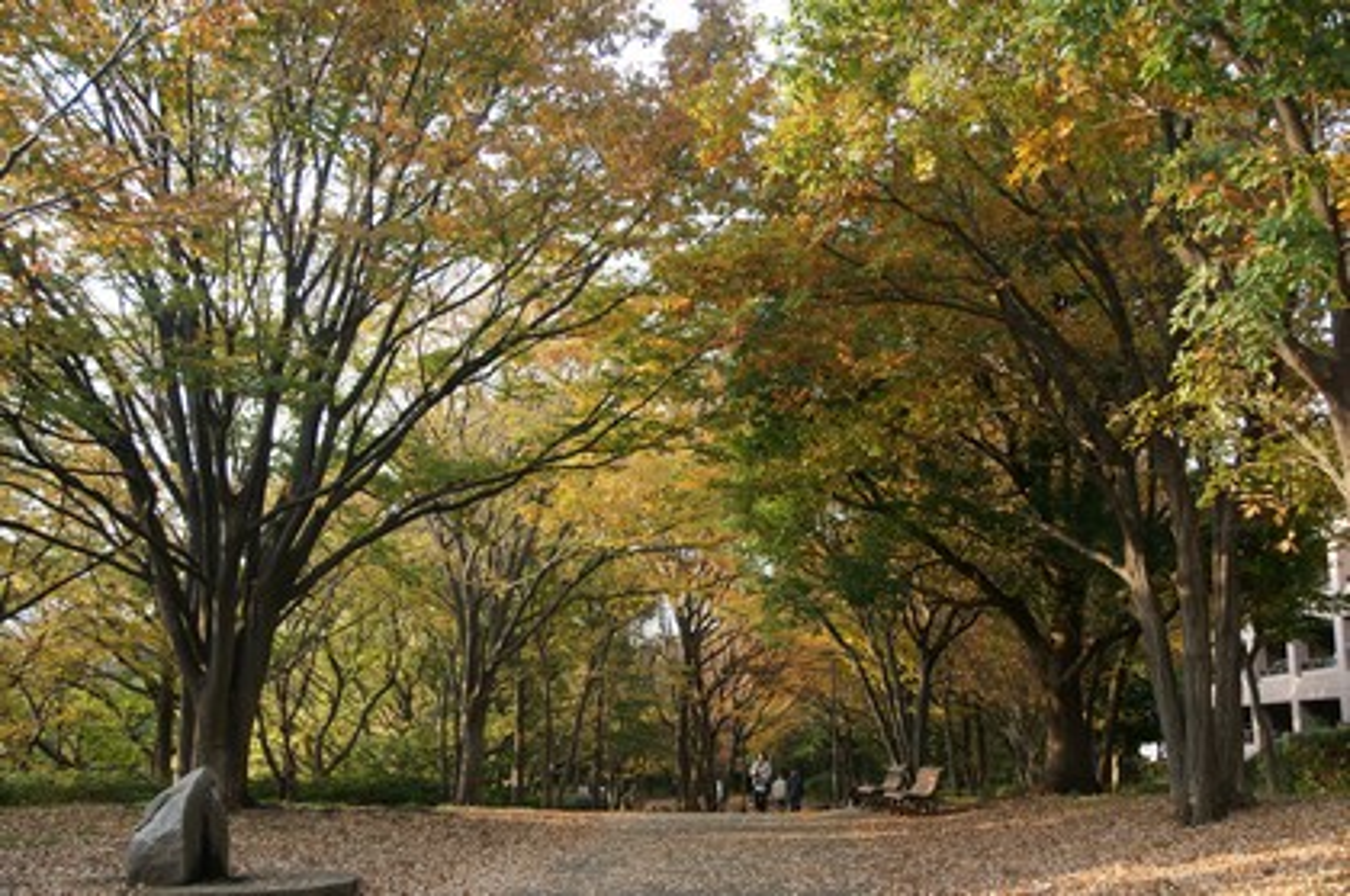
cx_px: 675
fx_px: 1461
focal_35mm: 39
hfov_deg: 49.6
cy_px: 448
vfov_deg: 34.1
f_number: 4.5
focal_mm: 26
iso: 200
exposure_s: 1/160
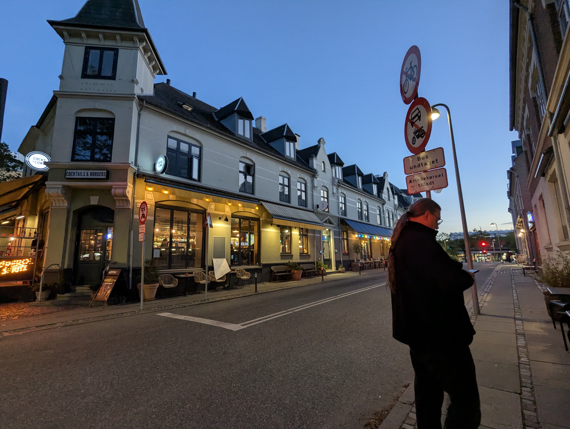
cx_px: 285
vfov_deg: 78.2
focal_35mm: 16
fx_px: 264
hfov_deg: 94.4
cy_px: 214
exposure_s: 1/33.3
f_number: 2.2
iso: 251
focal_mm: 2.35
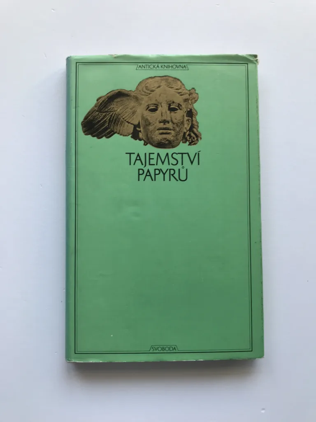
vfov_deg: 63.4
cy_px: 211
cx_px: 158
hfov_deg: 49.7
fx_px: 341
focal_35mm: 28
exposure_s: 1/50
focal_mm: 3.99
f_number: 1.8
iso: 25
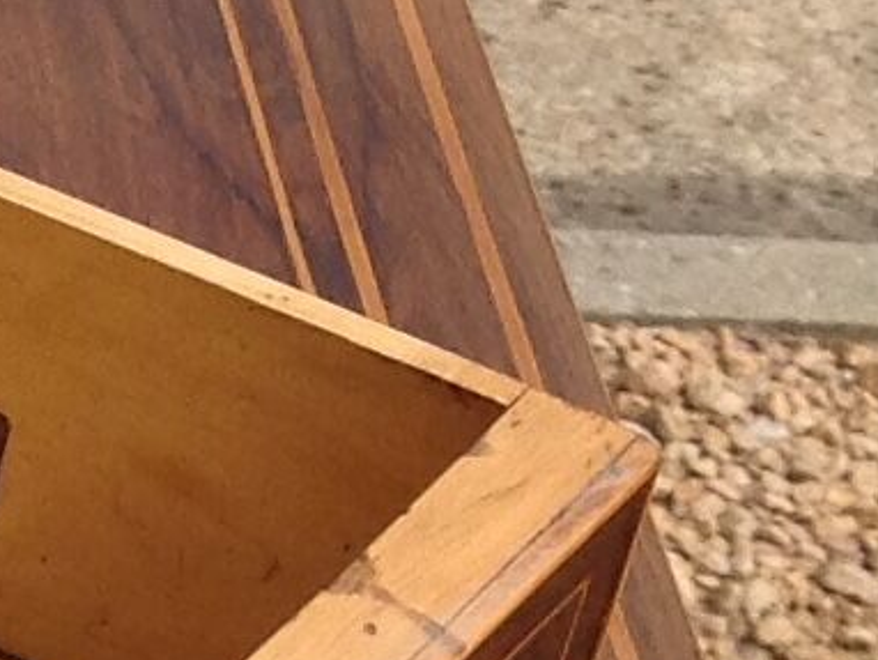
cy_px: 966
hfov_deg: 7.6
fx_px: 6015
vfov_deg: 6.2
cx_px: -1487
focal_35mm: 237
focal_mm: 4.28
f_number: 2.4
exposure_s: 1/2016
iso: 50
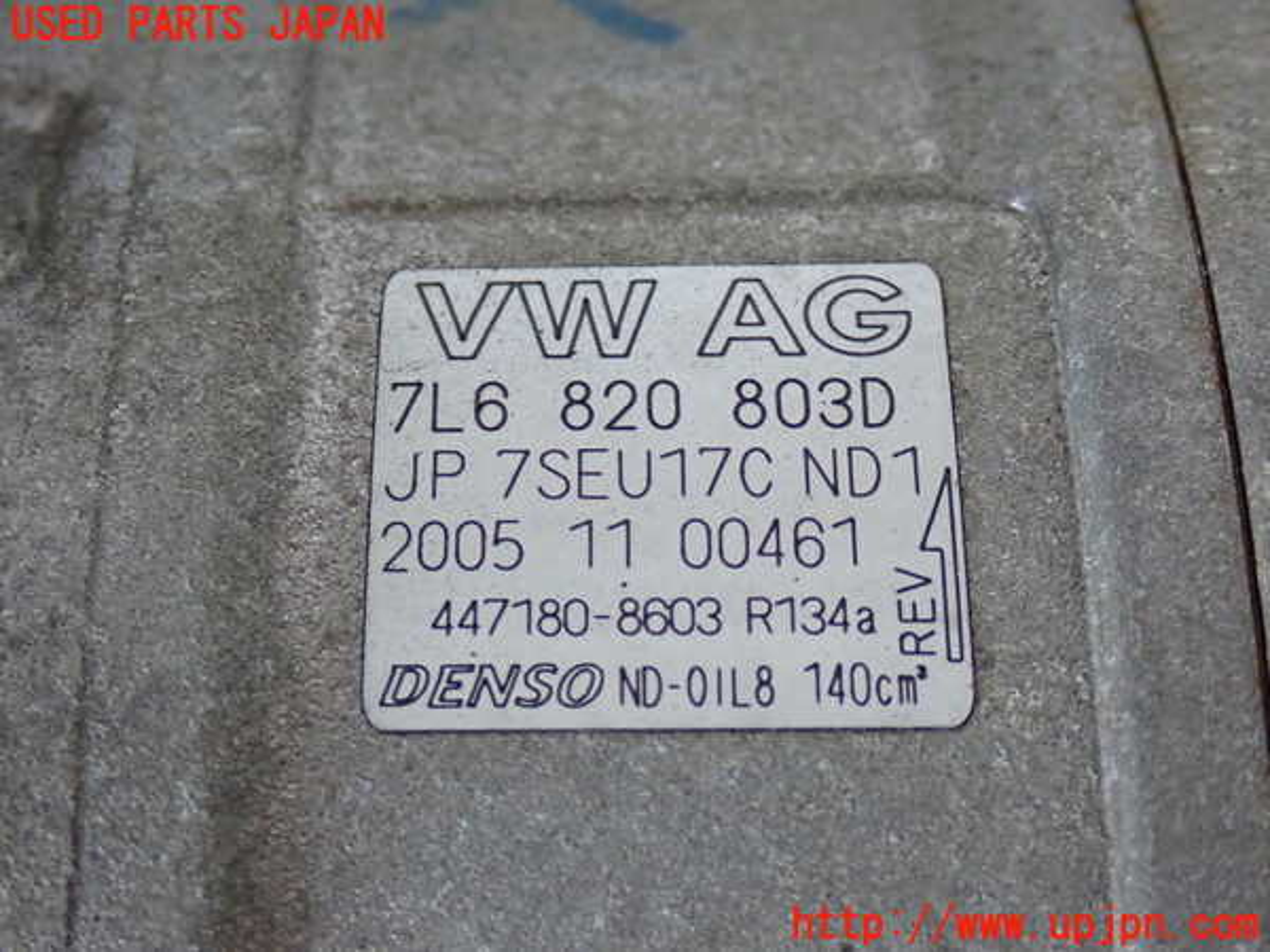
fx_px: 2458
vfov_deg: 21.9
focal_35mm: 67
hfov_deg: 29.0
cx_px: 635
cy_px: 476
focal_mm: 11.88
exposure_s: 1/60
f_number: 3.8
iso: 800
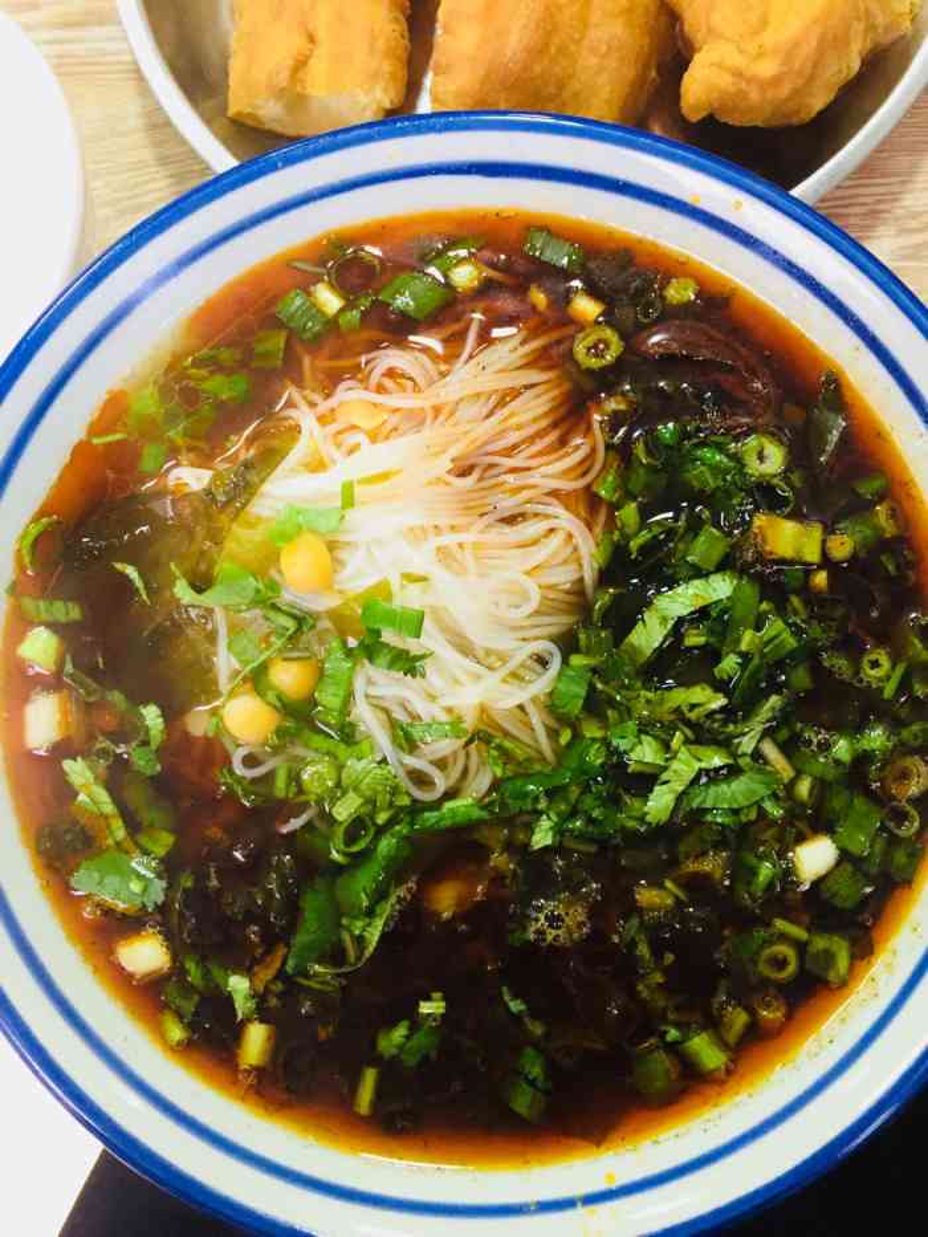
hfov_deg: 48.2
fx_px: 1036
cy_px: 618
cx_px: 464
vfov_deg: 61.7
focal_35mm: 29
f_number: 2.2
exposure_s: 1/33
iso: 160
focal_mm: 4.15
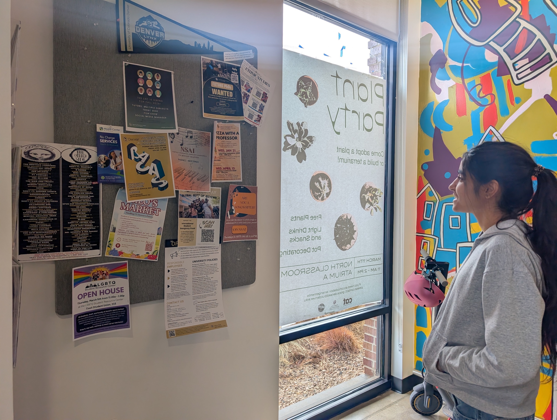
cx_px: 278
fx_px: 387
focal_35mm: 24
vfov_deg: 56.9
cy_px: 210
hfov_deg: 71.5
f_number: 1.68
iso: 62
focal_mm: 6.9
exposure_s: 1/61.8
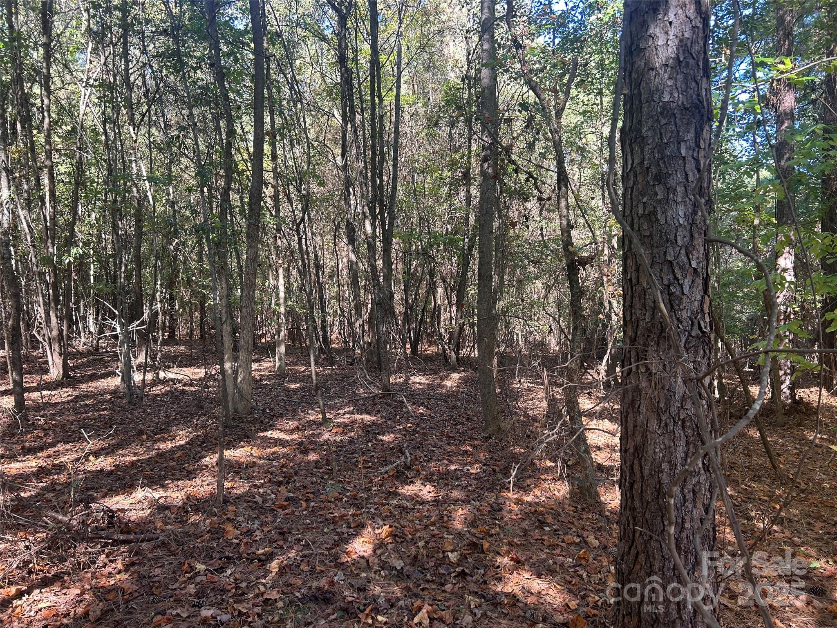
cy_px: 314
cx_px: 418
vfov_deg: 53.1
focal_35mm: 26
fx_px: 629
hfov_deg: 67.3
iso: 64
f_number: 1.5
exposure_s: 1/121
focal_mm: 5.7
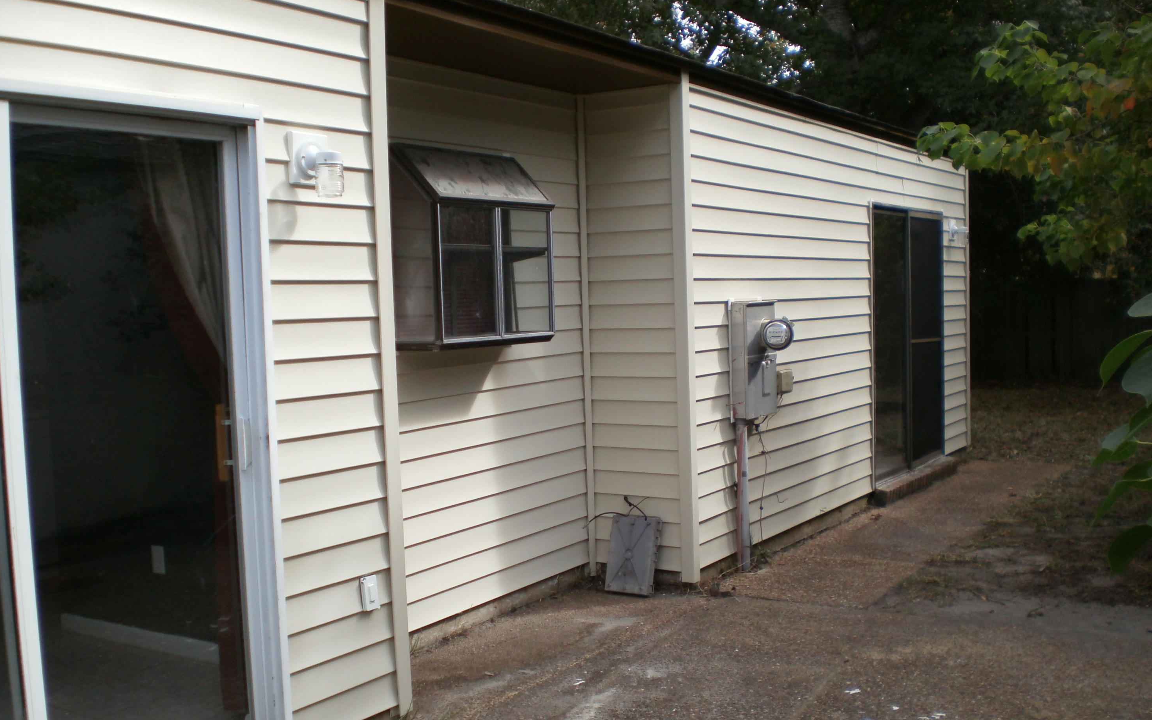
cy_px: 409
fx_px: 1225
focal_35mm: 39
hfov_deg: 50.4
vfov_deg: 32.7
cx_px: 575
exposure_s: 1/640
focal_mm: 6.3
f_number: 3.1
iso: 100
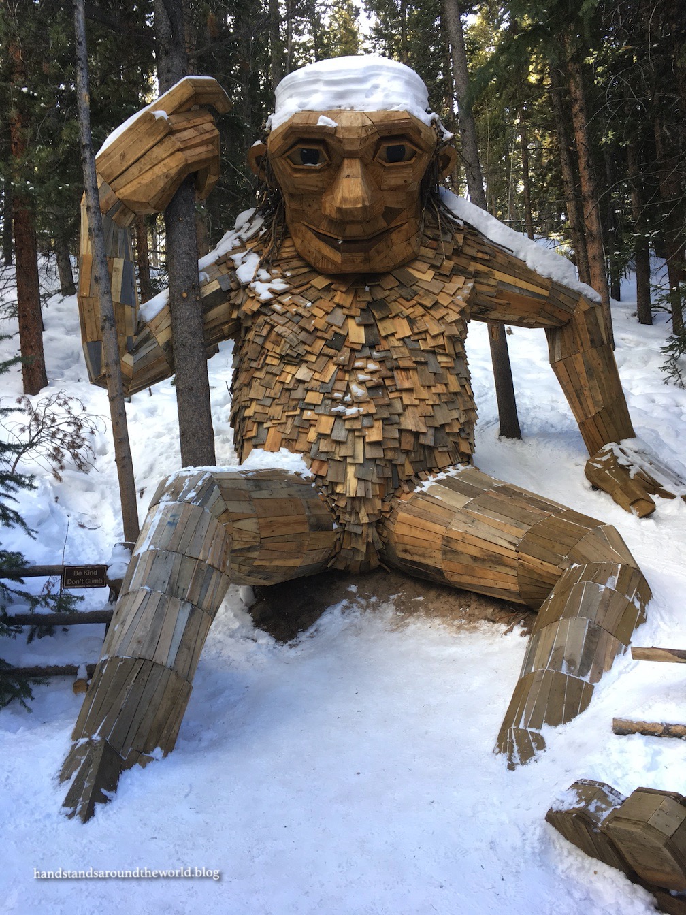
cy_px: 458
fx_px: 766
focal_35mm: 29
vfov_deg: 61.7
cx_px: 343
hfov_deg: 48.2
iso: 40
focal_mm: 4.15
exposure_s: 1/120
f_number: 2.2
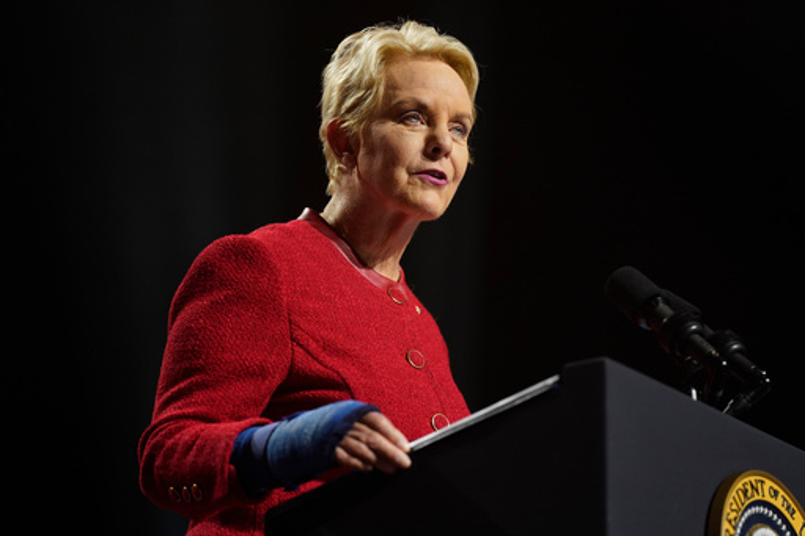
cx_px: 402
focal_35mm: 173
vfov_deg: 7.9
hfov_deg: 11.9
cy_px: 268
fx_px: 3867
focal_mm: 173
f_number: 2.8
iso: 2000
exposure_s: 1/250
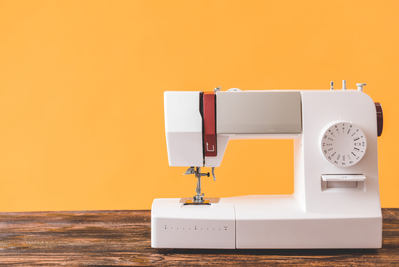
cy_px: 134
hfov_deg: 28.8
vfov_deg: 19.5
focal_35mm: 70
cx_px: 200
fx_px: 776
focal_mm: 70
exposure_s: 1/160
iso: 250
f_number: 6.3
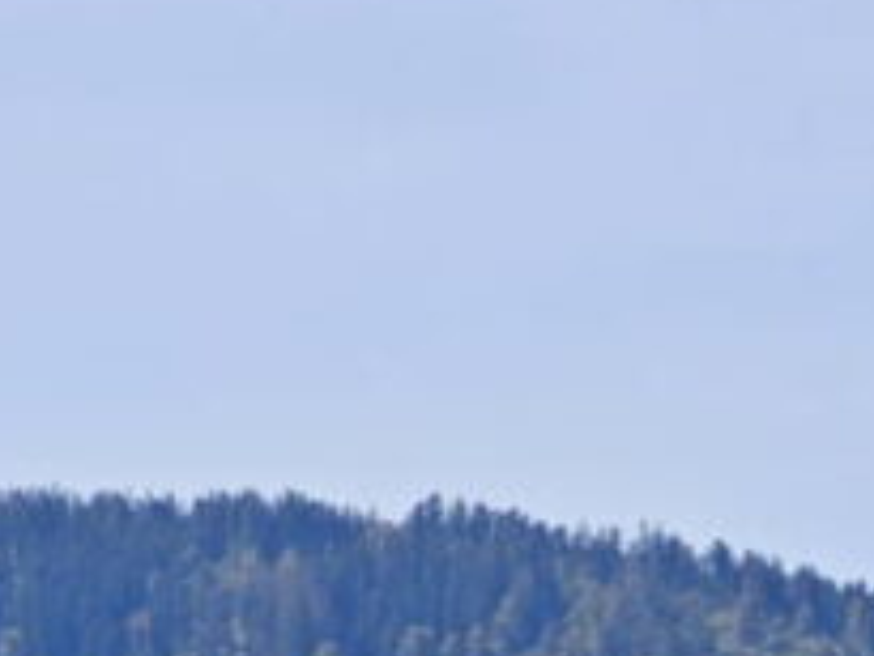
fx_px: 9448
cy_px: 1367
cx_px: 1313
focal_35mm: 374
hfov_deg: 5.3
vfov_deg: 3.9
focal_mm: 12.28
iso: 50
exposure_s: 1/2567
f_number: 1.8
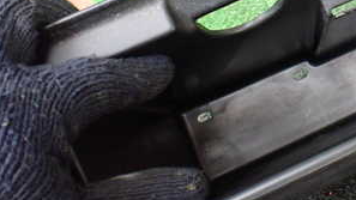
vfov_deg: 17.8
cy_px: 2
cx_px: 334
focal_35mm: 66
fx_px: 623
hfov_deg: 30.2
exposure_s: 1/125
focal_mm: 5.4
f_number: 2.3
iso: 640
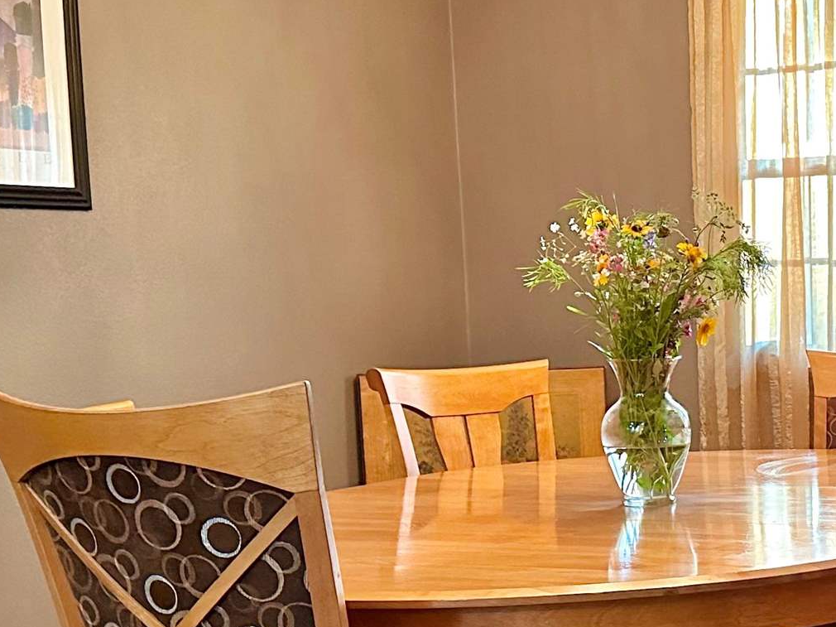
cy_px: 500
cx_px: 759
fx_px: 1763
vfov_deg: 19.9
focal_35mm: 73
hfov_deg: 25.8
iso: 800
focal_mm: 6.86
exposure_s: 1/60
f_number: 1.78
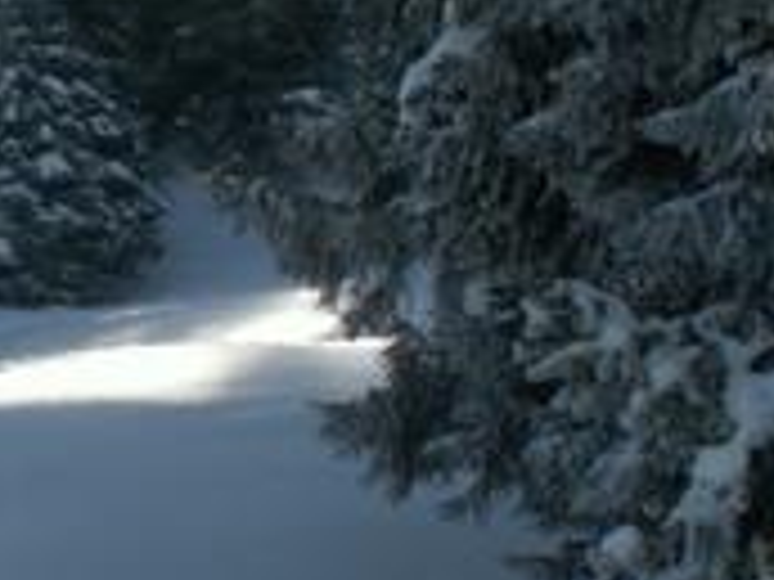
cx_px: -4
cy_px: 166
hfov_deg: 14.9
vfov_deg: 11.4
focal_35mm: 130
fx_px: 2907
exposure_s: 1/200
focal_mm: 5.86
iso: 50
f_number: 7.1
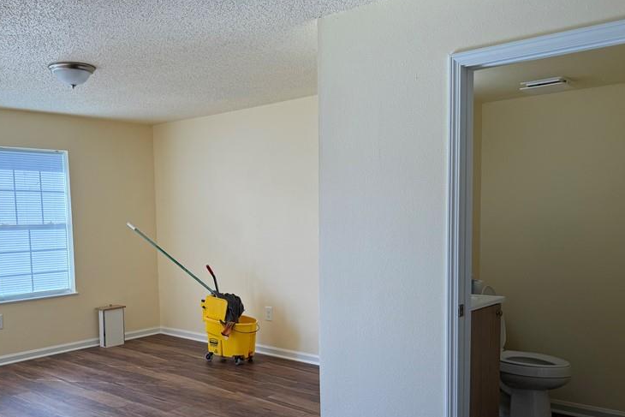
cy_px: 265
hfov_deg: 53.6
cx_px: 222
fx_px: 608
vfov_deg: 37.6
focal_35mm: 35
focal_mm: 6.76
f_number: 1.78
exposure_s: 1/559
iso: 80
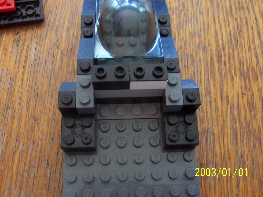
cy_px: 98
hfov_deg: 51.4
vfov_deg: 39.7
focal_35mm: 36
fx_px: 274
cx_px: 132
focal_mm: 5.6
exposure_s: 1/30
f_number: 2.8
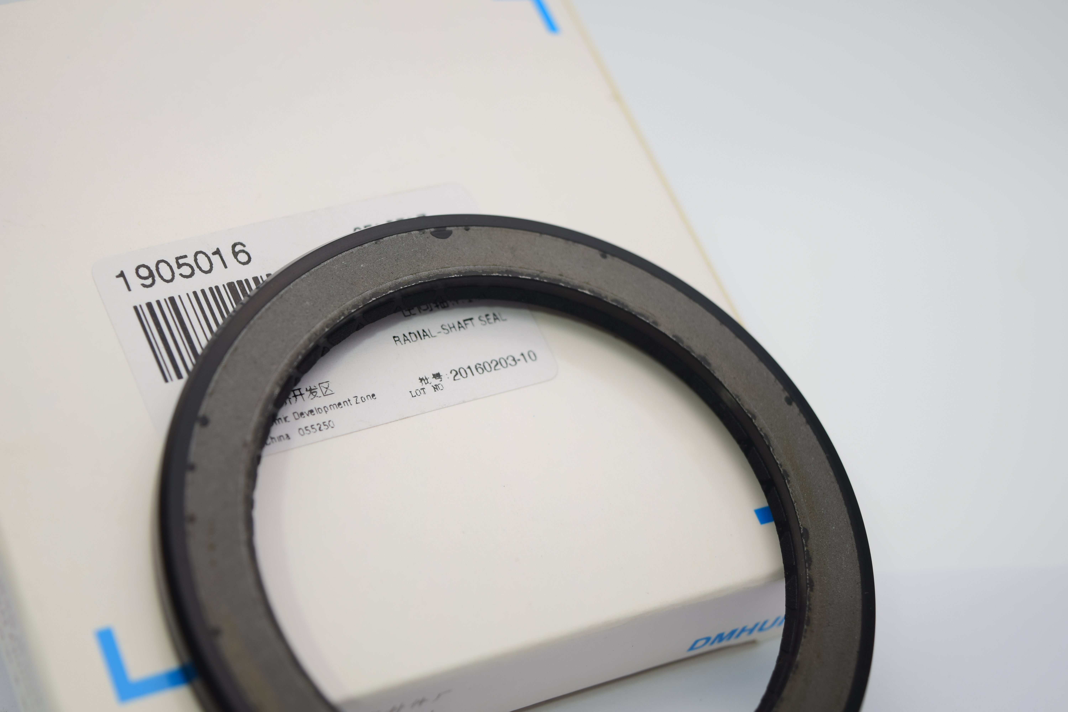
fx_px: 2002
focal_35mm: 68
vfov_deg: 20.2
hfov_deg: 29.9
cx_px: 534
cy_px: 356
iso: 100
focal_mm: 45
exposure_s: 1/3
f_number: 5
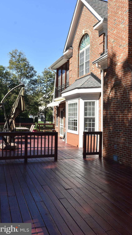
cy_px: 116
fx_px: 190
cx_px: 73
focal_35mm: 31
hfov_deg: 38.3
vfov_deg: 63.4
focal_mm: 19
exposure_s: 1/250
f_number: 9
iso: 200
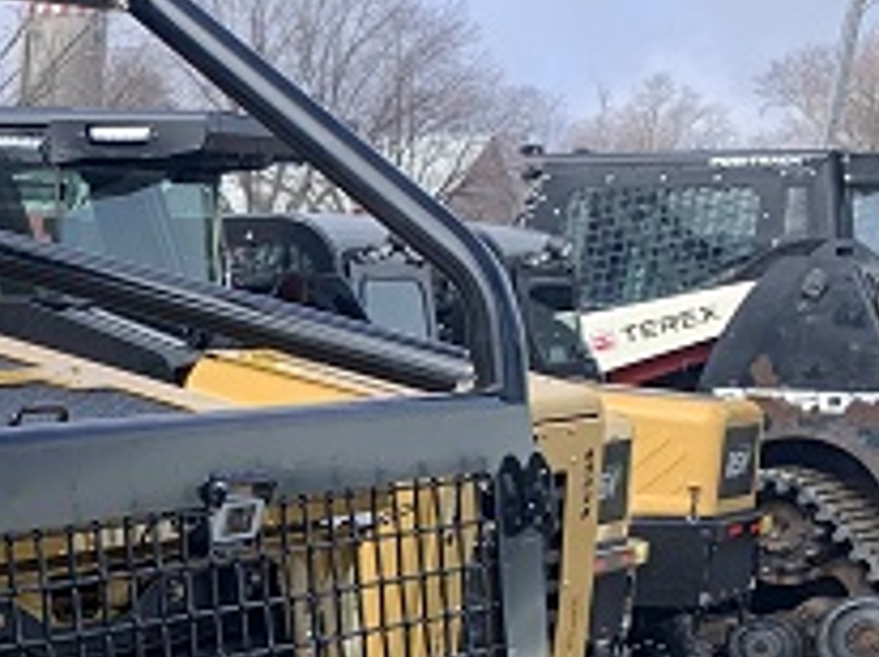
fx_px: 2562
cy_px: 678
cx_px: -725
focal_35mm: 101
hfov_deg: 16.2
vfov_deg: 14.4
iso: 25
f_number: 1.8
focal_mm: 4.25
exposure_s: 1/1266
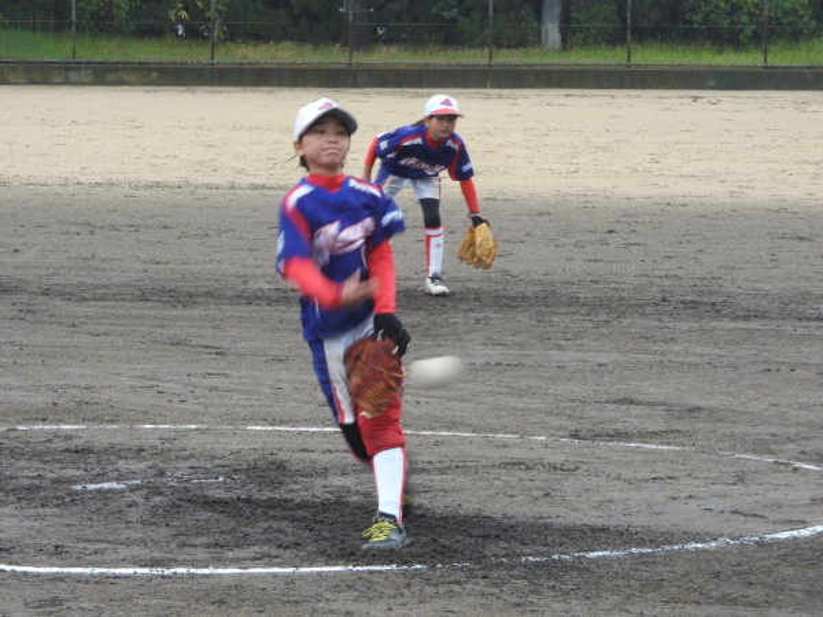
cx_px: 412
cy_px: 308
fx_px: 5231
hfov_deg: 9.0
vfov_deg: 6.8
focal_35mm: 220
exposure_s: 1/100
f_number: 5.3
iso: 100
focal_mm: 39.4
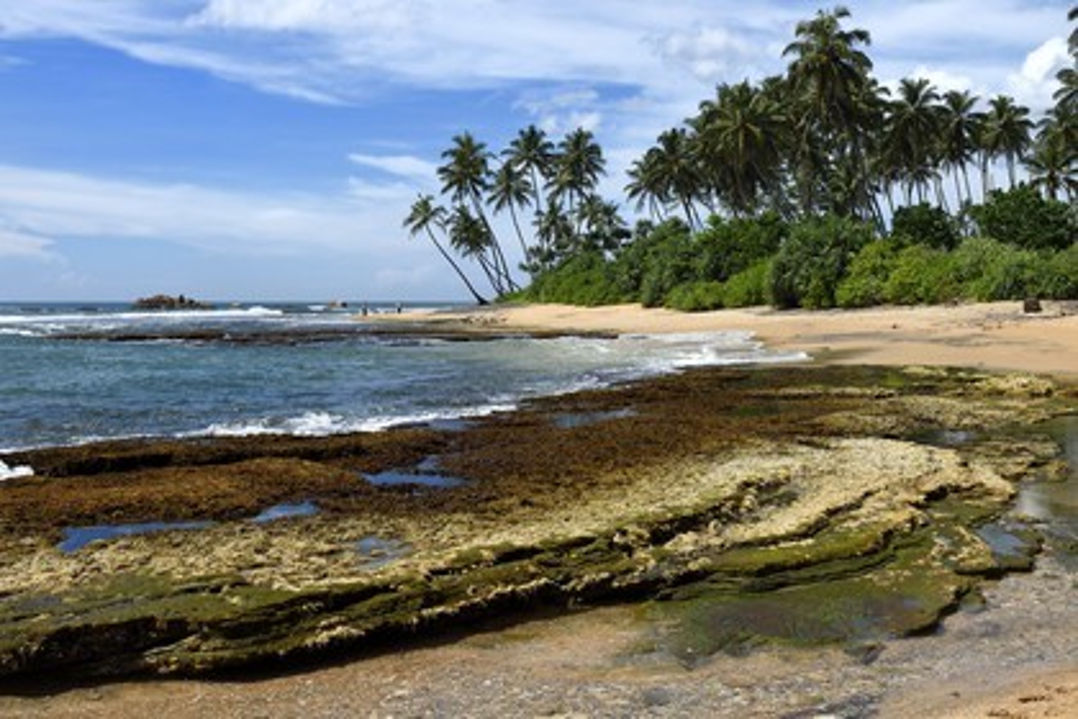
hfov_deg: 48.5
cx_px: 539
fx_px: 1198
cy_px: 360
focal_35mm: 40
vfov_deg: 33.4
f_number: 16
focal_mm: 40
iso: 200
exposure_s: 1/200
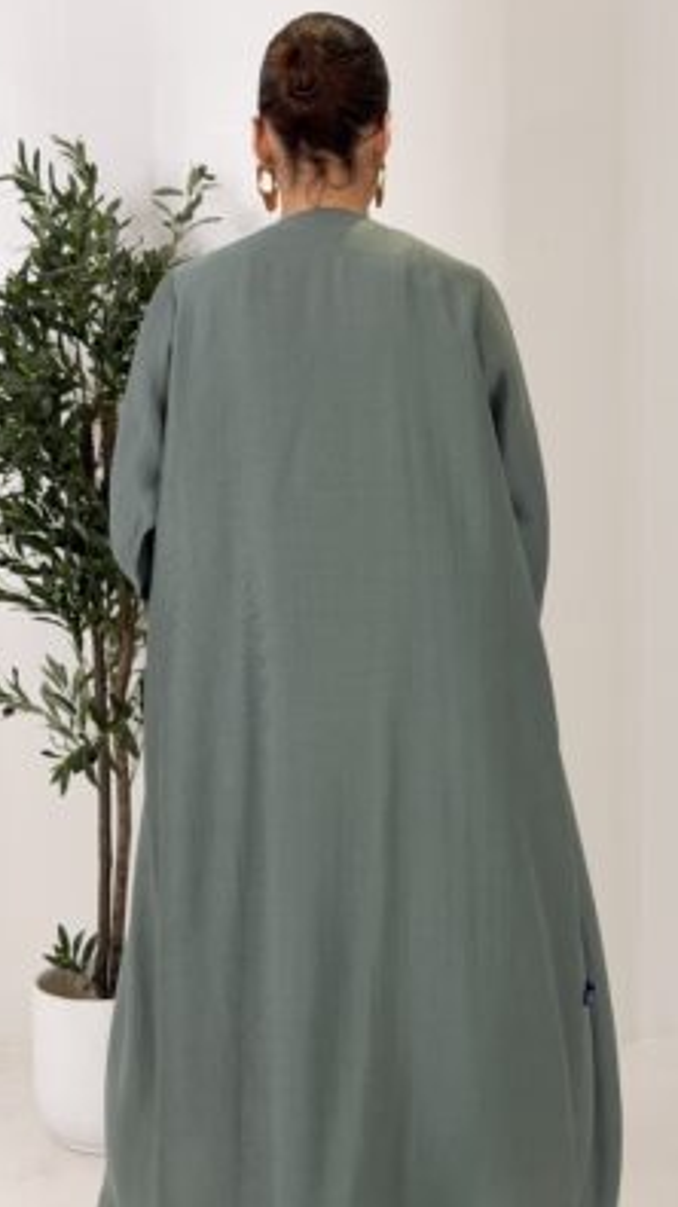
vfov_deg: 39.2
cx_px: 333
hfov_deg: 22.6
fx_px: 1695
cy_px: 599
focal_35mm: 53
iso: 64
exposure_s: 1/398
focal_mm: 6.76
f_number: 1.78
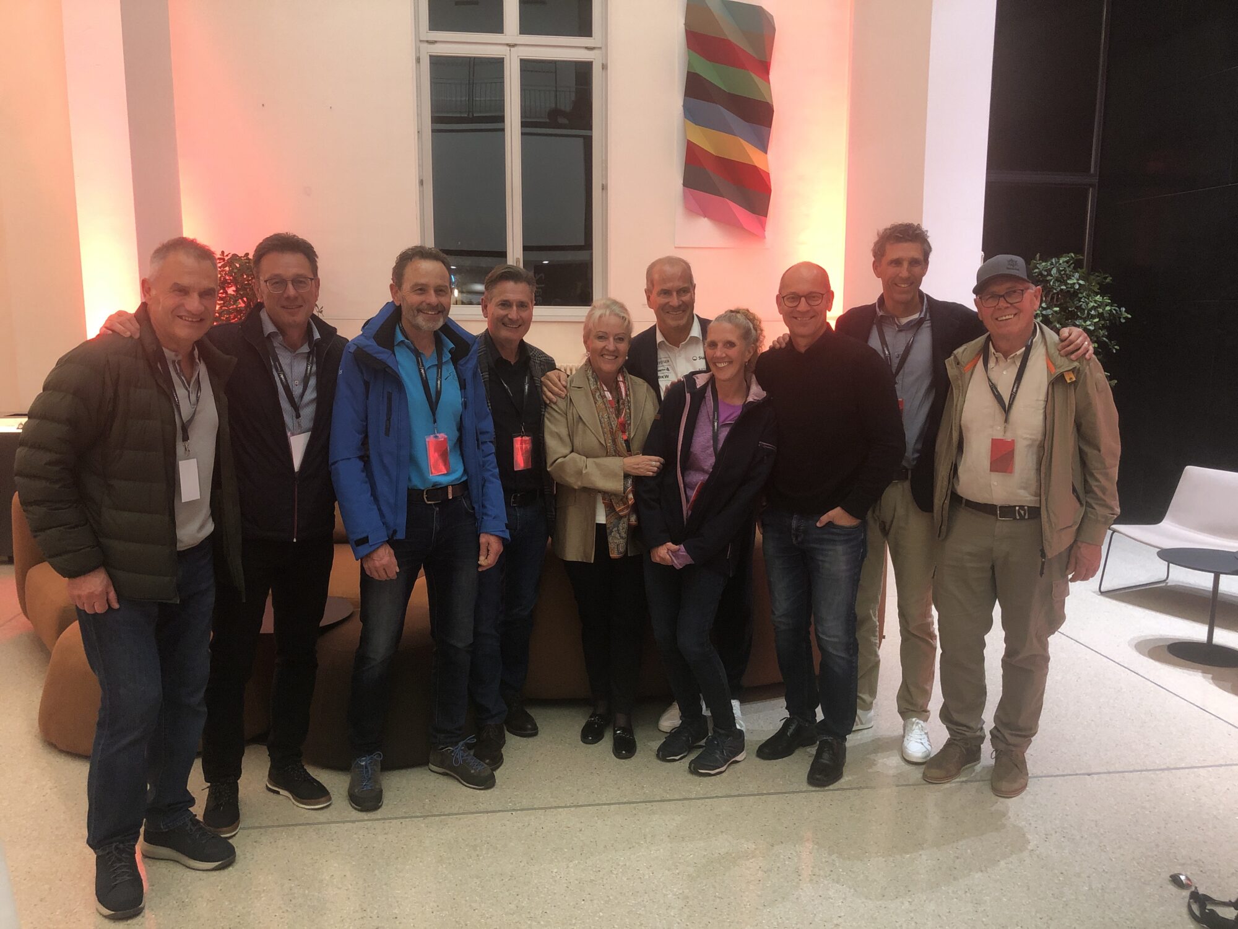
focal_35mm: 28
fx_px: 1001
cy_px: 464
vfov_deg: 49.7
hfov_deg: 63.4
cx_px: 619
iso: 80
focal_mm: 4
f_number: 1.8
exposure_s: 1/17
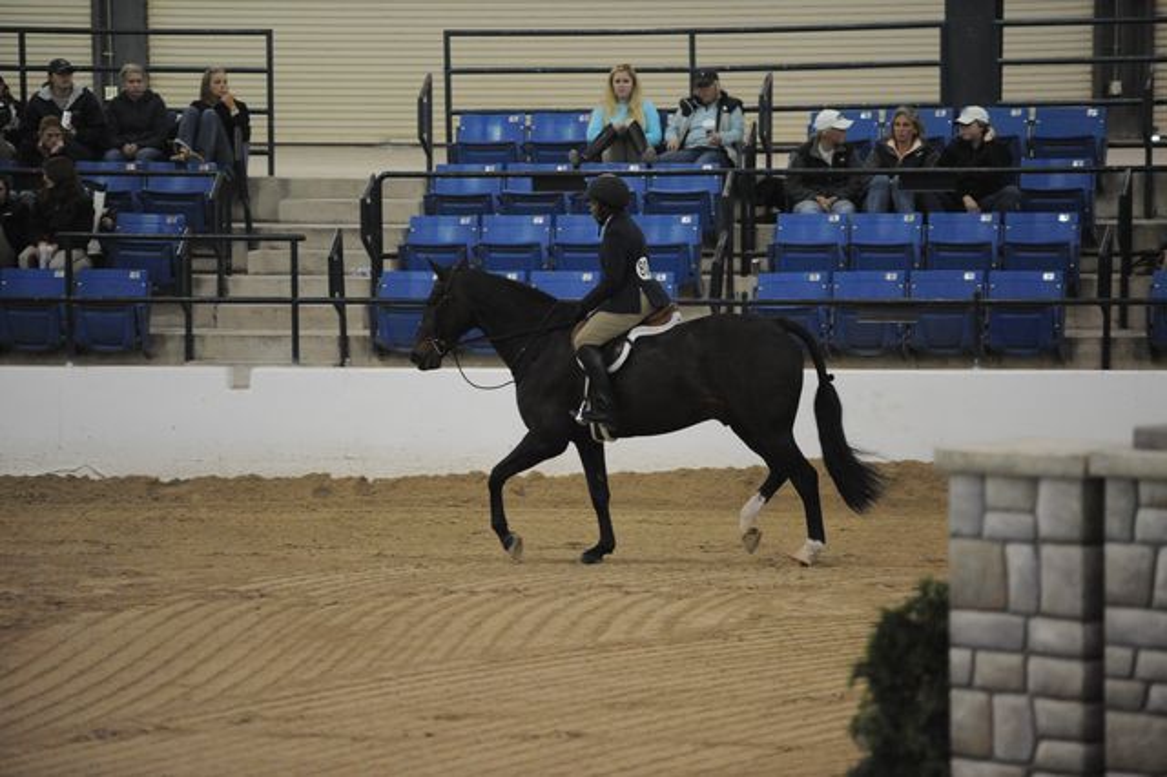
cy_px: 388
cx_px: 584
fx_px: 6480
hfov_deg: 10.3
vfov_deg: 6.9
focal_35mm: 200
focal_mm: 200
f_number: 2.8
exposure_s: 1/400
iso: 6400
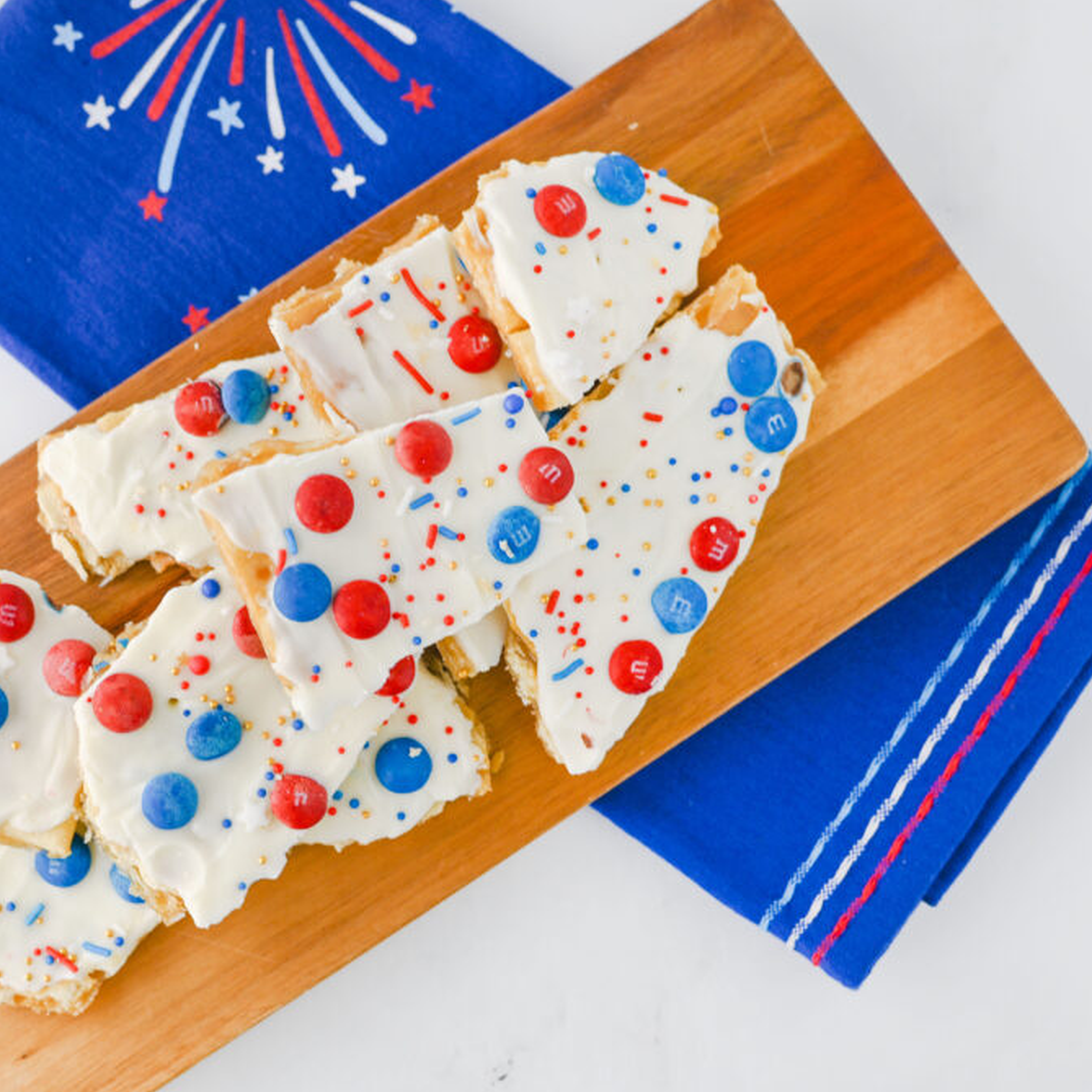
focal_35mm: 65
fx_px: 2320
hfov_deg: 26.2
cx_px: 312
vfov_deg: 26.5
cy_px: 553
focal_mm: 50
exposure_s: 1/100
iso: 180
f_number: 5.6
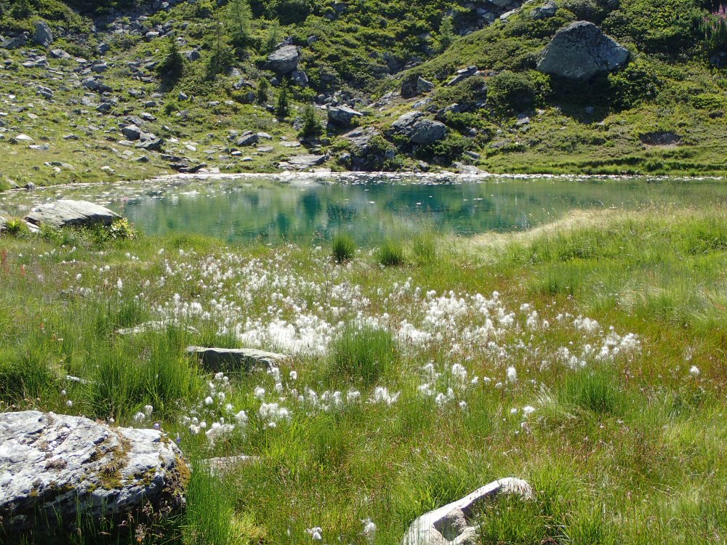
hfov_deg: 31.7
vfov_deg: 24.0
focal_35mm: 61
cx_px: 364
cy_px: 272
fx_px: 1281
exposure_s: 1/250
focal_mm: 11.01
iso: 100
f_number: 5
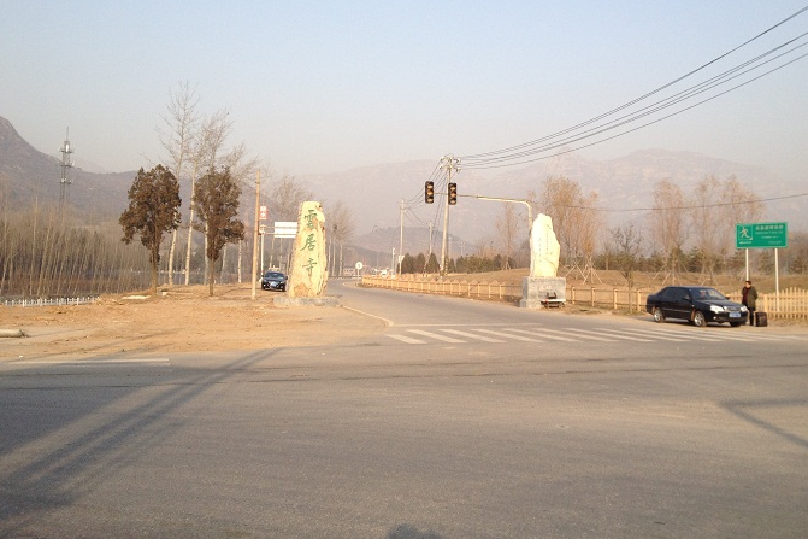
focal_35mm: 39
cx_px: 417
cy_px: 225
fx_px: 875
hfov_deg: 49.6
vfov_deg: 34.1
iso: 50
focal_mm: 4.28
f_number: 2.4
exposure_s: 1/849
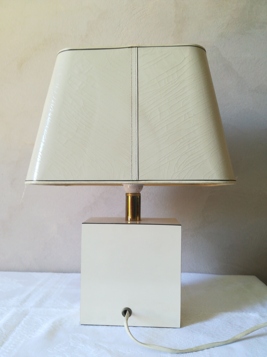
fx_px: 267
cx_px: 134
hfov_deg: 53.1
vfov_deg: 67.3
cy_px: 178
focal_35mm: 26
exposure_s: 1/33.3
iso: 160
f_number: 2.2
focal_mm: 3.83
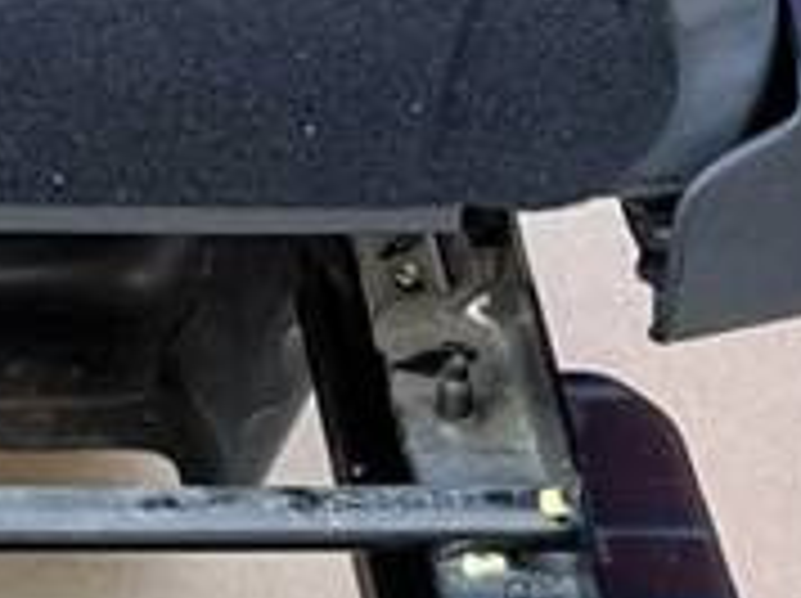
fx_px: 5407
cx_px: -396
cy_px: -1308
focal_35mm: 234
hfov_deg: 8.3
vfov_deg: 5.8
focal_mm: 5.1
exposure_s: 1/121
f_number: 1.6
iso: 125
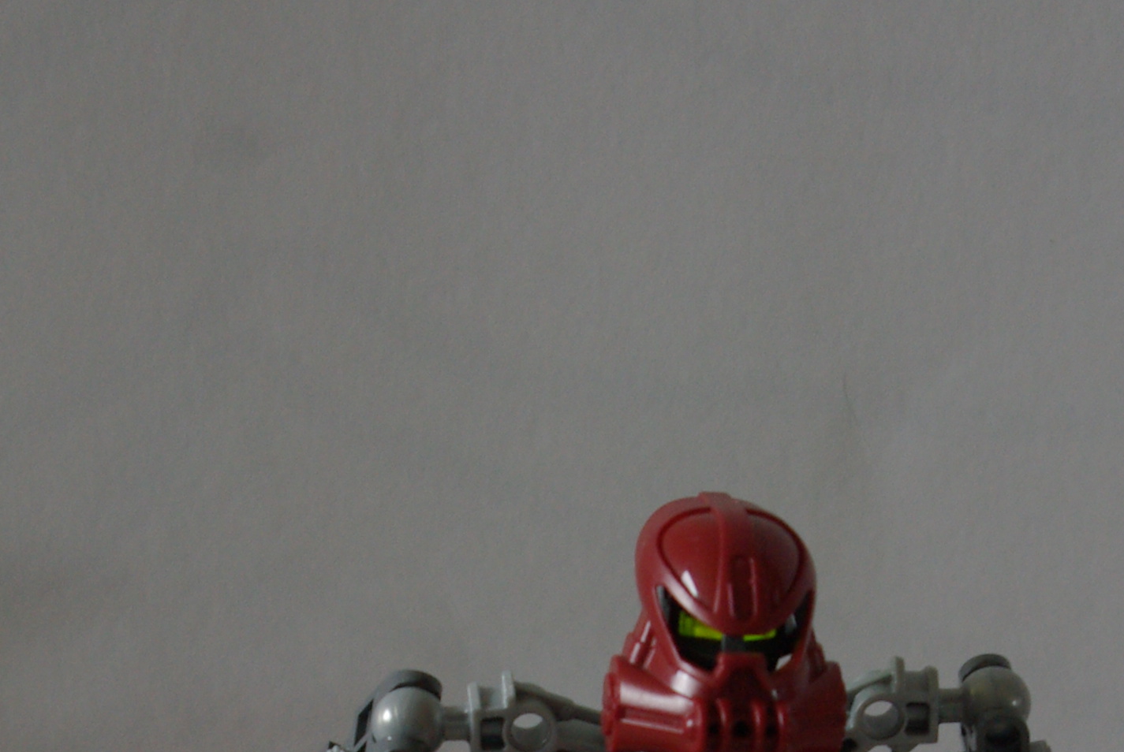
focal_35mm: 163
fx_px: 5095
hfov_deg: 12.6
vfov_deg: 8.3
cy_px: 1015
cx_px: 656
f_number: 4.5
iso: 400
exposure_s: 1/45
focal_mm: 40
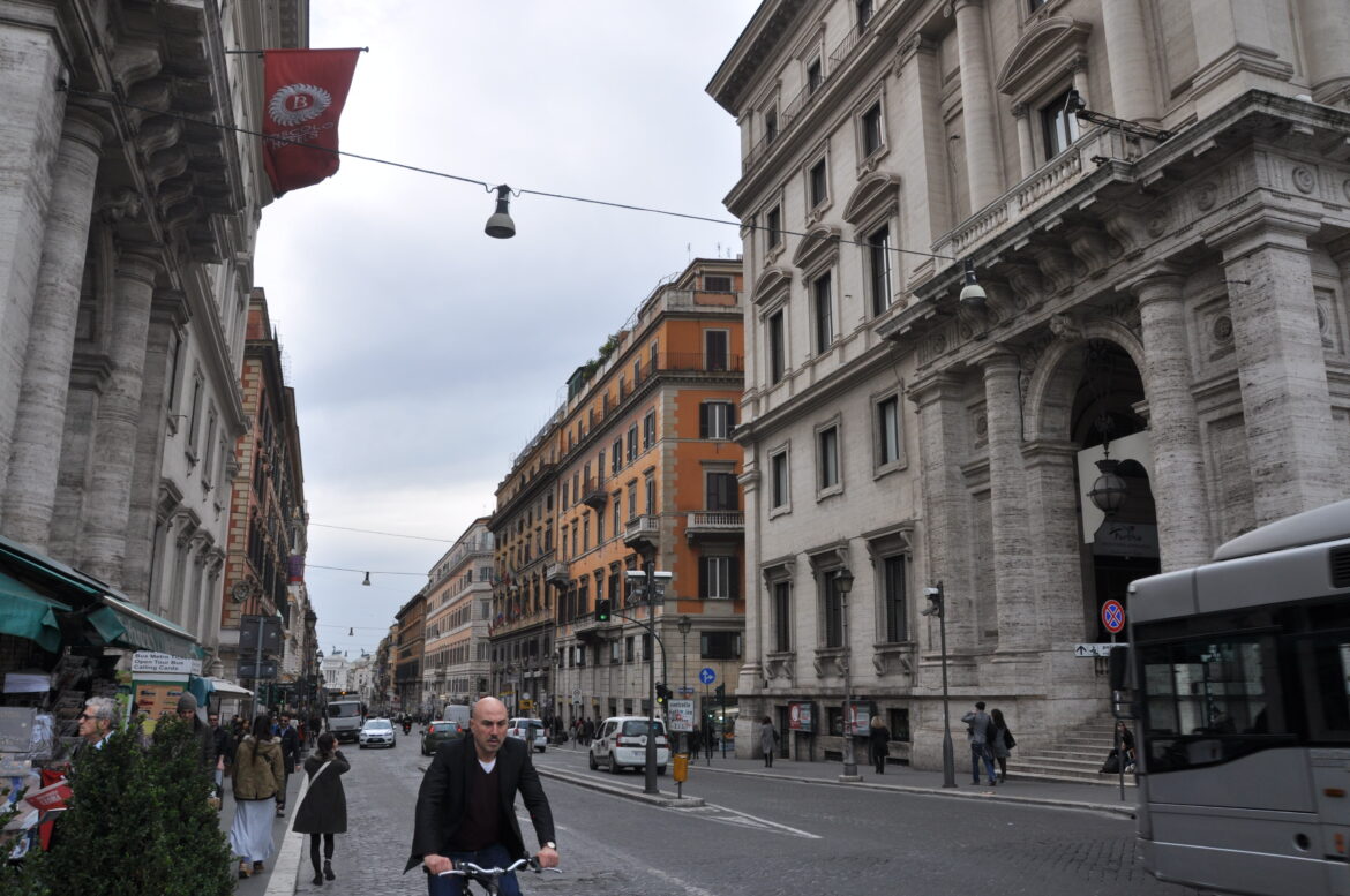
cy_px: 448
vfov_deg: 47.8
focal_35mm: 27
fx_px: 1011
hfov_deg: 67.4
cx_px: 675
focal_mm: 18
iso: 200
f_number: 11
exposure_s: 1/125
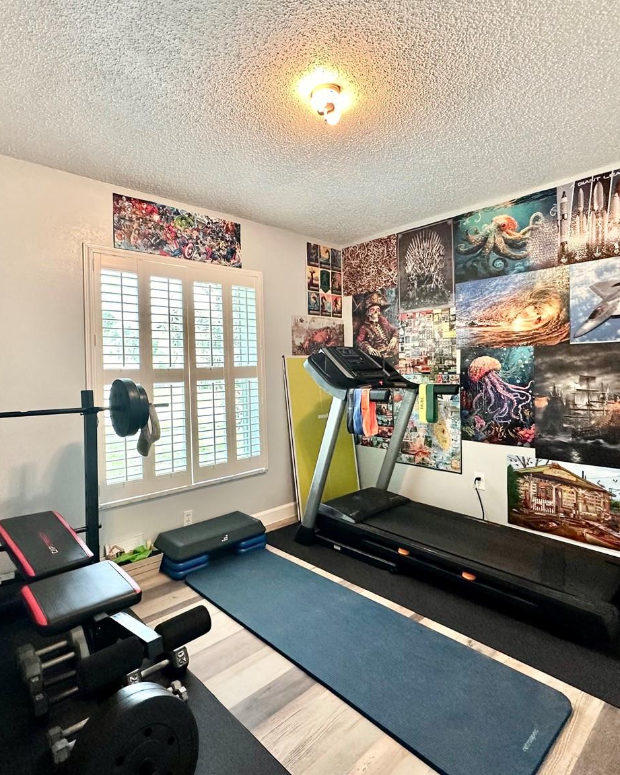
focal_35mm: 19
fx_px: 436
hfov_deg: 70.7
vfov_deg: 83.2
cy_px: 372
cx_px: 284
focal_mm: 2.22
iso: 320
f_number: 2.2
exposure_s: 1/120
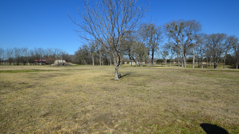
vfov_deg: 62.3
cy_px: 62
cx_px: 120
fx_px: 111
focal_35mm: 18
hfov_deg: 94.2
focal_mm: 11
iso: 280
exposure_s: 1/500
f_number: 11
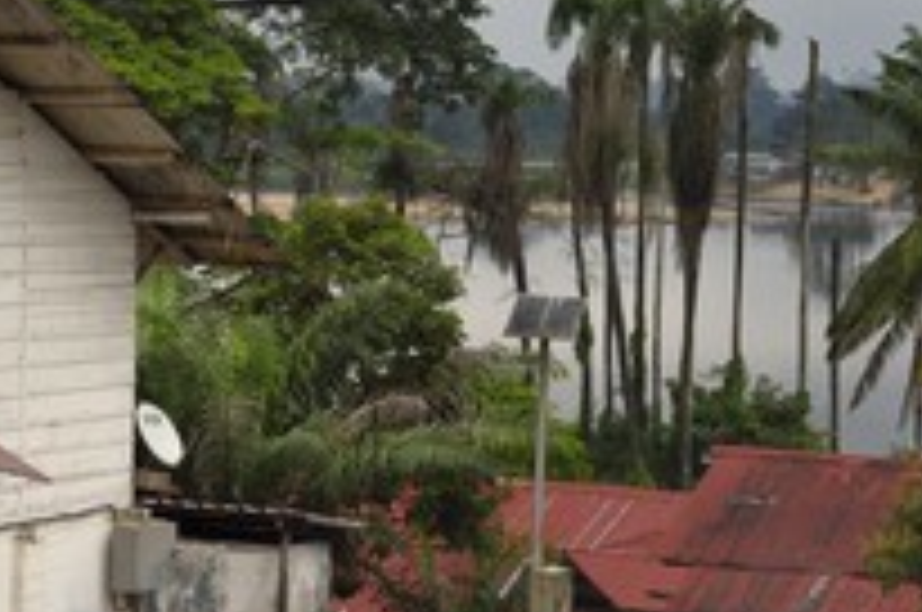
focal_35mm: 115
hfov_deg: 17.8
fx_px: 2941
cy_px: 306
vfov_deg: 11.9
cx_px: 315
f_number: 13
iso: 800
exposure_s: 1/250
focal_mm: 56
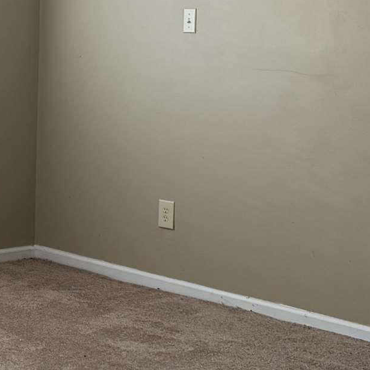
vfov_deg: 16.3
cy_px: 82
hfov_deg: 15.2
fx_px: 1282
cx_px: -181
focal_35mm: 106
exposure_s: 1/190
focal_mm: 6.76
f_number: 1.78
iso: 100
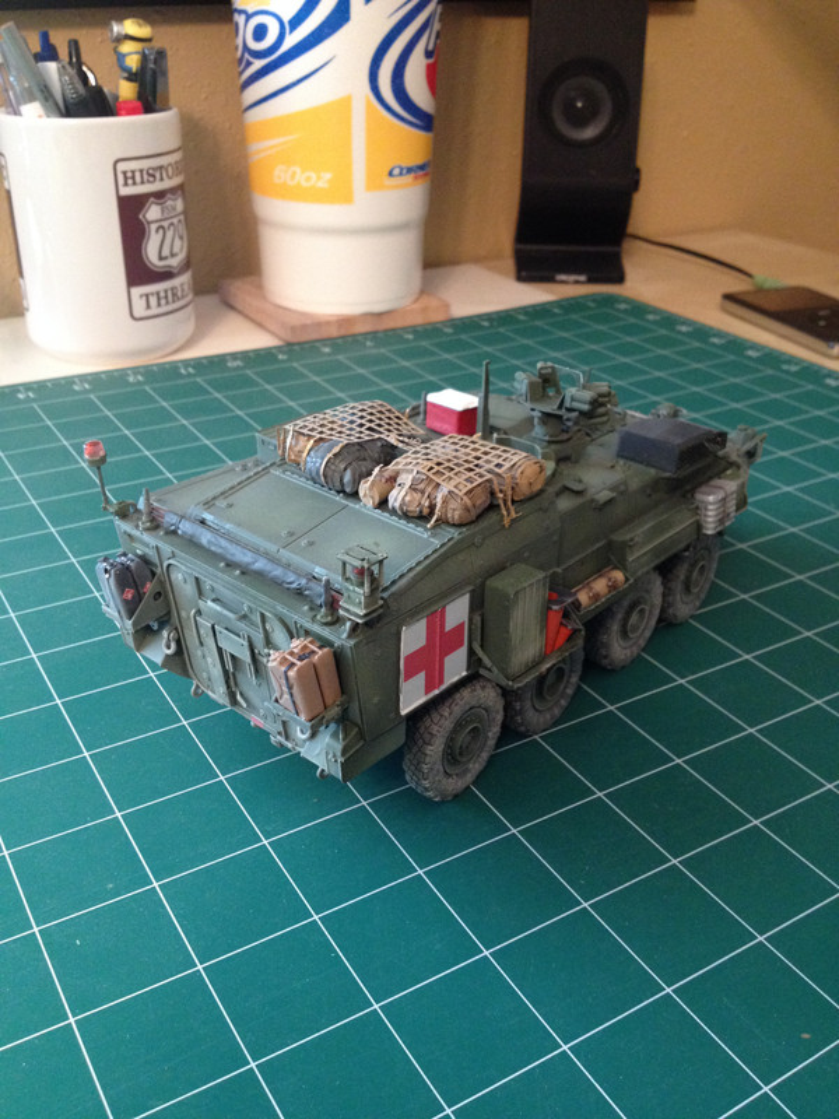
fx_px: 1131
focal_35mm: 35
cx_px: 420
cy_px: 560
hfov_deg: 40.7
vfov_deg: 52.6
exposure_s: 1/20
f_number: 2.4
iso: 320
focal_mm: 4.28
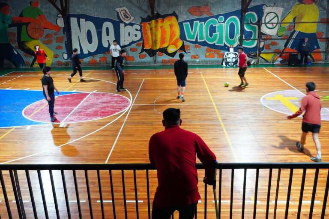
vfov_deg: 38.4
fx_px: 315
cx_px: 164
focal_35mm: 34
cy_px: 110
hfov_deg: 55.1
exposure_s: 1/20
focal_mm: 23
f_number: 6.3
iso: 4000
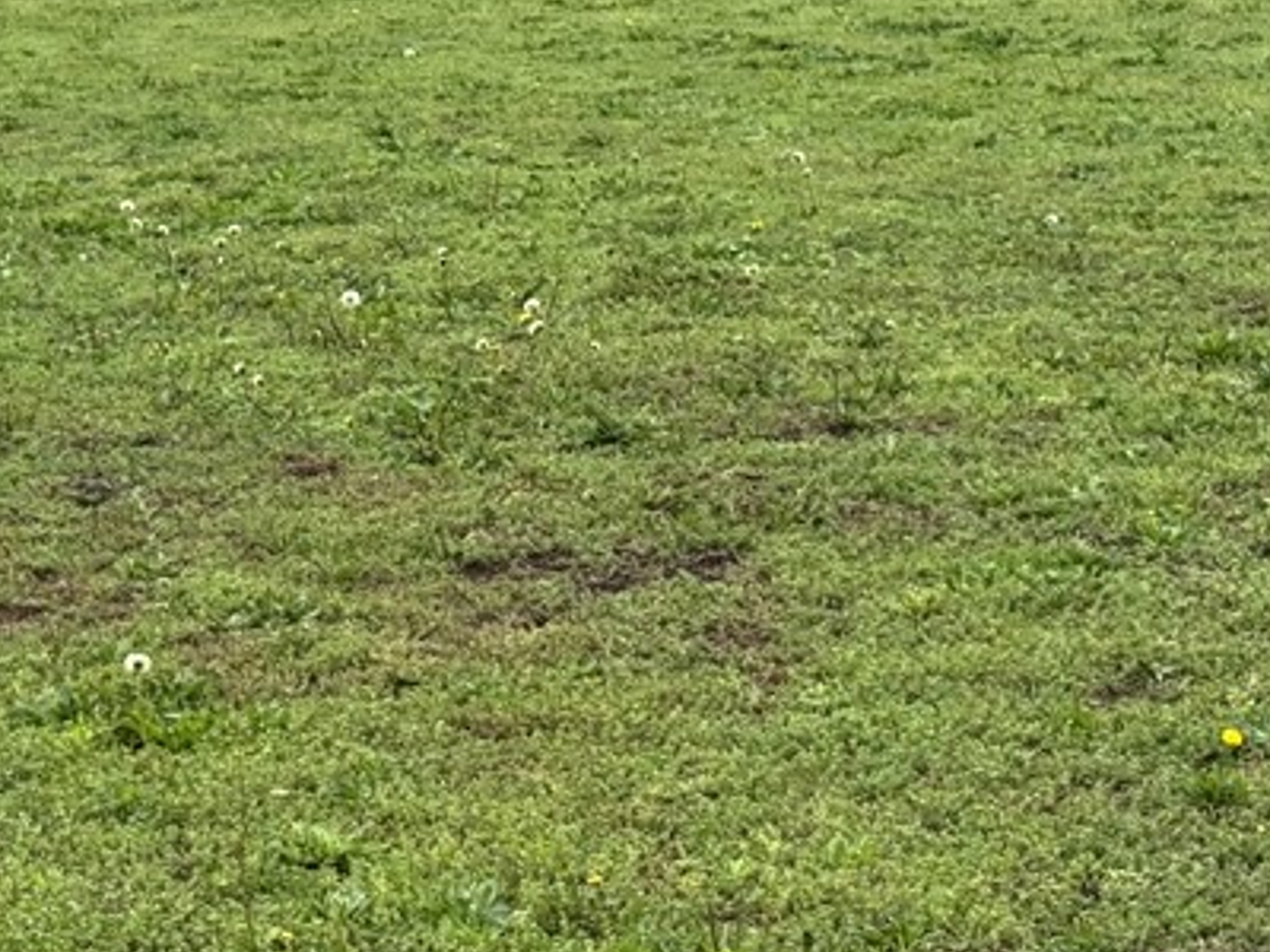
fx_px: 4513
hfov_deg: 16.0
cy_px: 279
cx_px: 498
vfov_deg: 12.0
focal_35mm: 123
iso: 64
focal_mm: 6.76
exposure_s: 1/980
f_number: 1.78
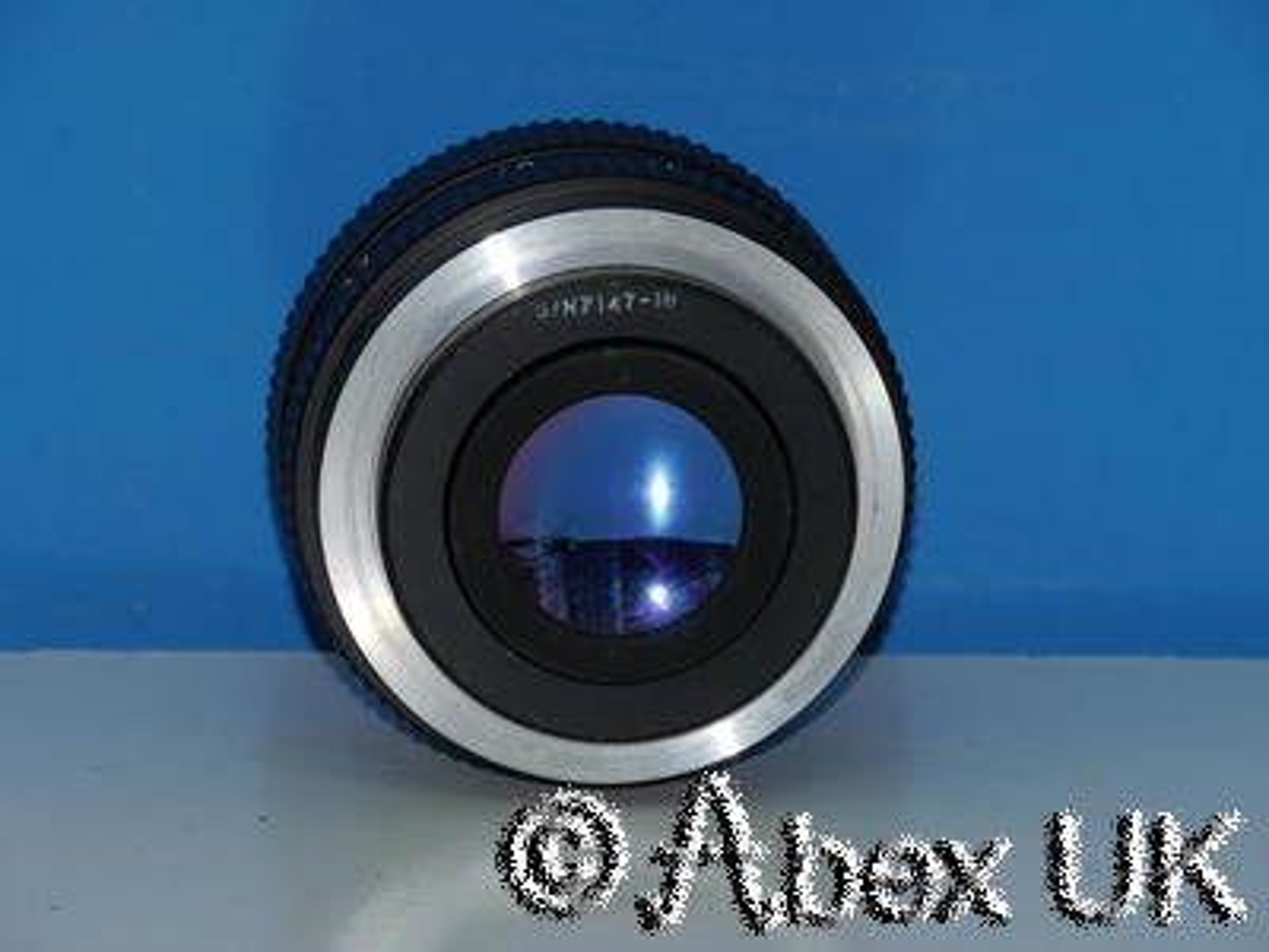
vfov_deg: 5.3
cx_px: 634
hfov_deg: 7.1
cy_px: 476
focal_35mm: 280
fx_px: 10265
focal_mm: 140
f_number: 11
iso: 400
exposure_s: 1/60
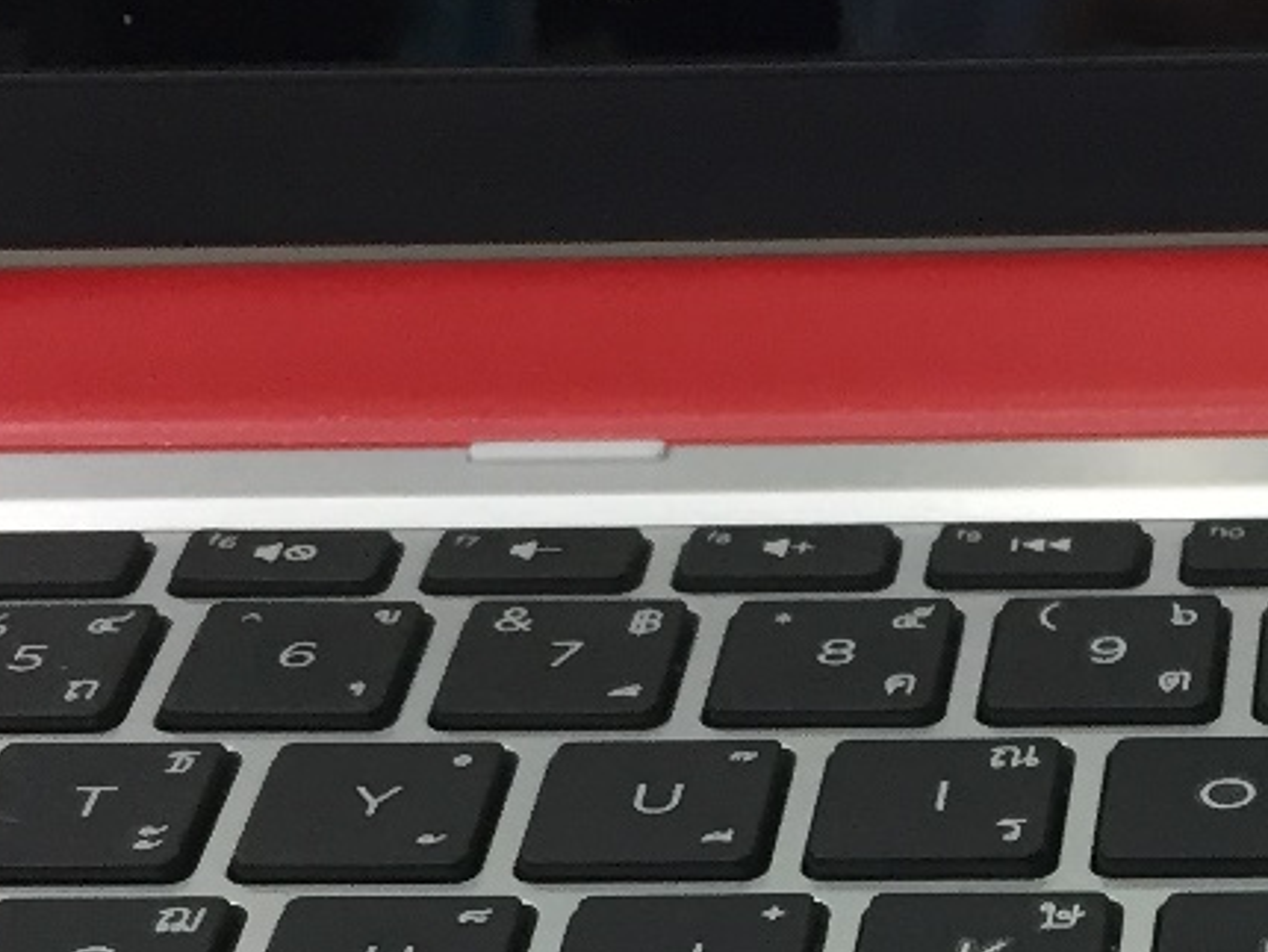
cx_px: 1324
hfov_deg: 17.4
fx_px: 4032
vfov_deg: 12.8
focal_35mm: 110
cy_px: 1406
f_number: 2.2
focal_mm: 4.15
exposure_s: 1/33
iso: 100
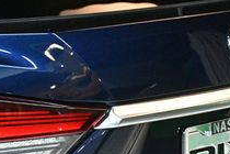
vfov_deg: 7.8
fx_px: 1112
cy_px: 189
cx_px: -99
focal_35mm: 174
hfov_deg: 11.4
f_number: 4.2
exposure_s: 1/60
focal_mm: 38
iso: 4000
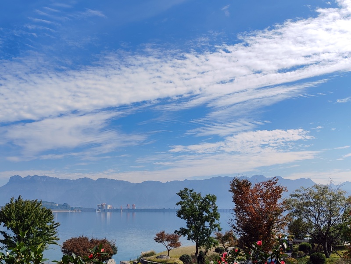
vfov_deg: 39.7
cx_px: 176
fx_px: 365
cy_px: 132
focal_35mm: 36
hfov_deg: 51.4
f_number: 1.8
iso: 50
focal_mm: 6.14
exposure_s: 1/1300
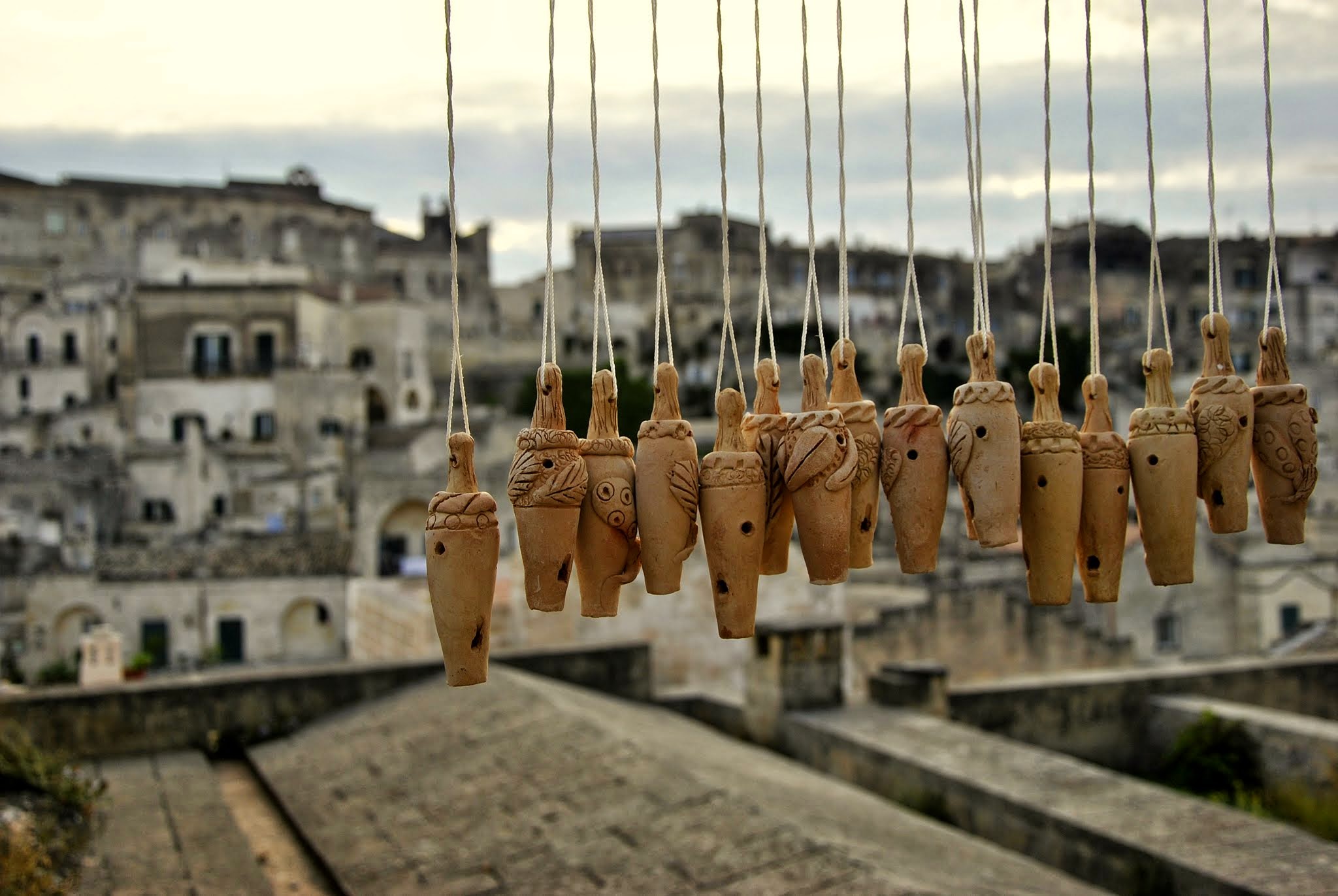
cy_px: 448
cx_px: 669
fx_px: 1451
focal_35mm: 39
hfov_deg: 49.5
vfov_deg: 34.3
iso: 100
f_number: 4.5
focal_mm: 26
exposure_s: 1/80
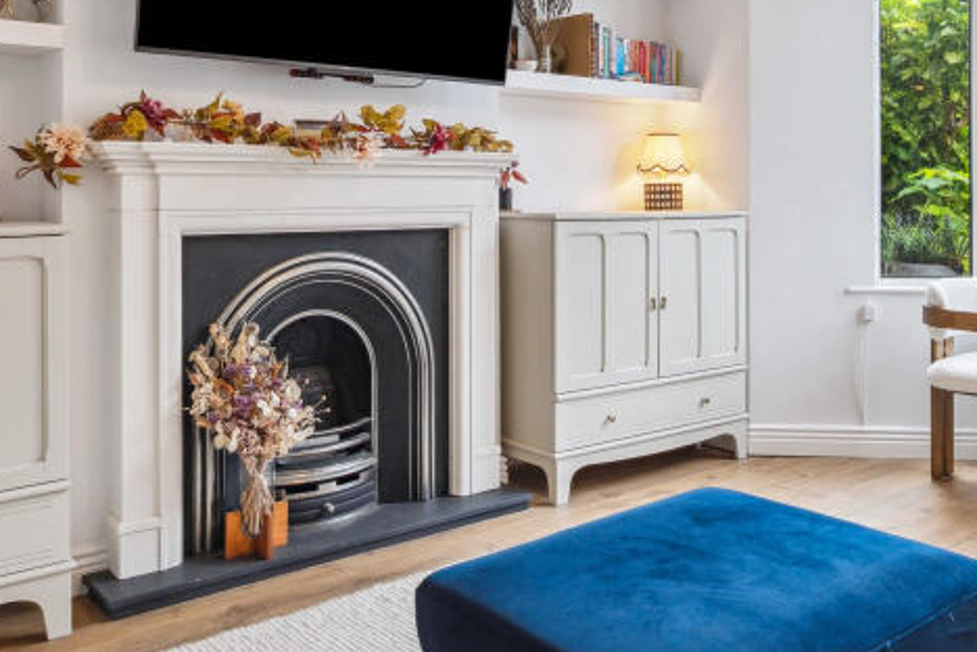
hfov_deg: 54.0
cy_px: 200
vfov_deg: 37.3
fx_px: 950
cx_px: 587
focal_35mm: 35
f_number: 11
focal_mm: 16
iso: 400
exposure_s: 1/20
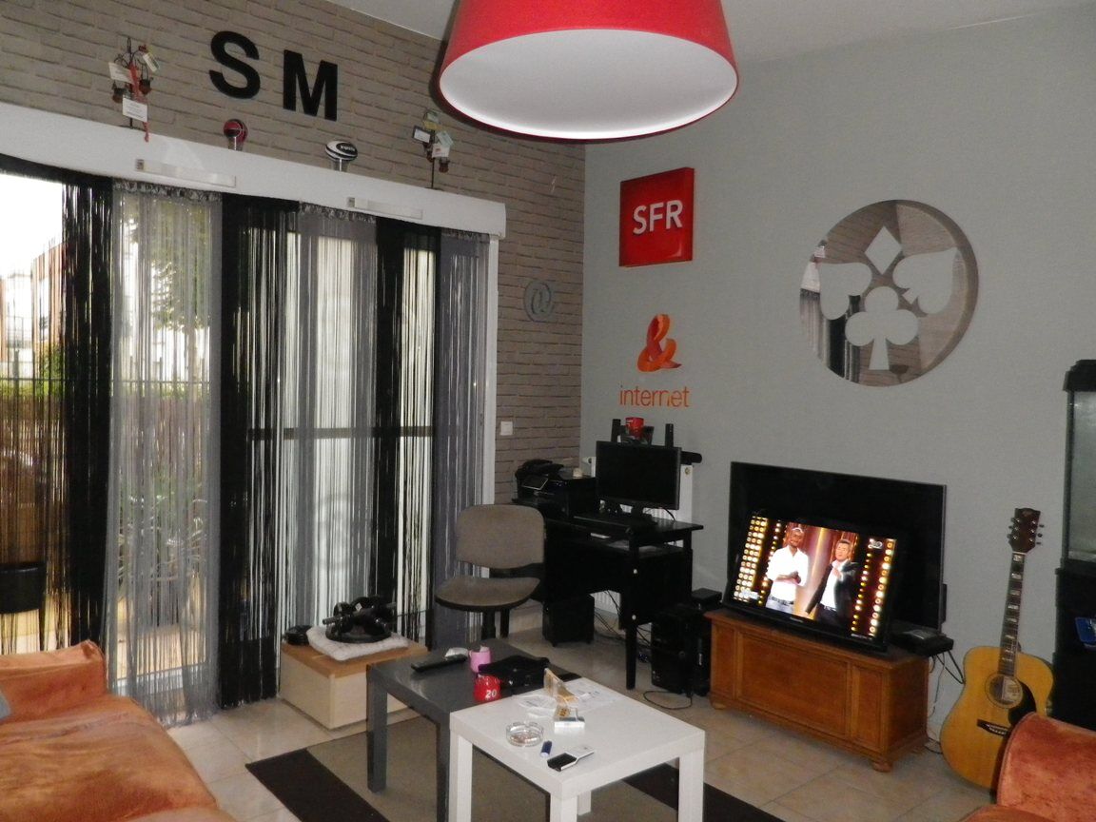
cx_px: 548
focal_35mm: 25
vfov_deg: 54.9
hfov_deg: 69.4
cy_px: 411
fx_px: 792
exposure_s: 1/50
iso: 400
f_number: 3.5
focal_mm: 4.5
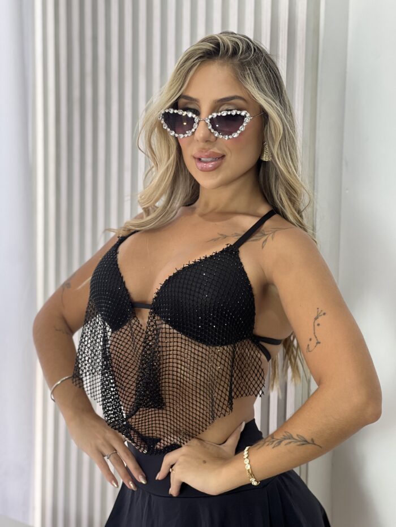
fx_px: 1174
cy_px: 264
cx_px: 198
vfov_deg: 25.3
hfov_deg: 19.1
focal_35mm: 77
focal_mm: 9
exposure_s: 1/120
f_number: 2.8
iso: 125
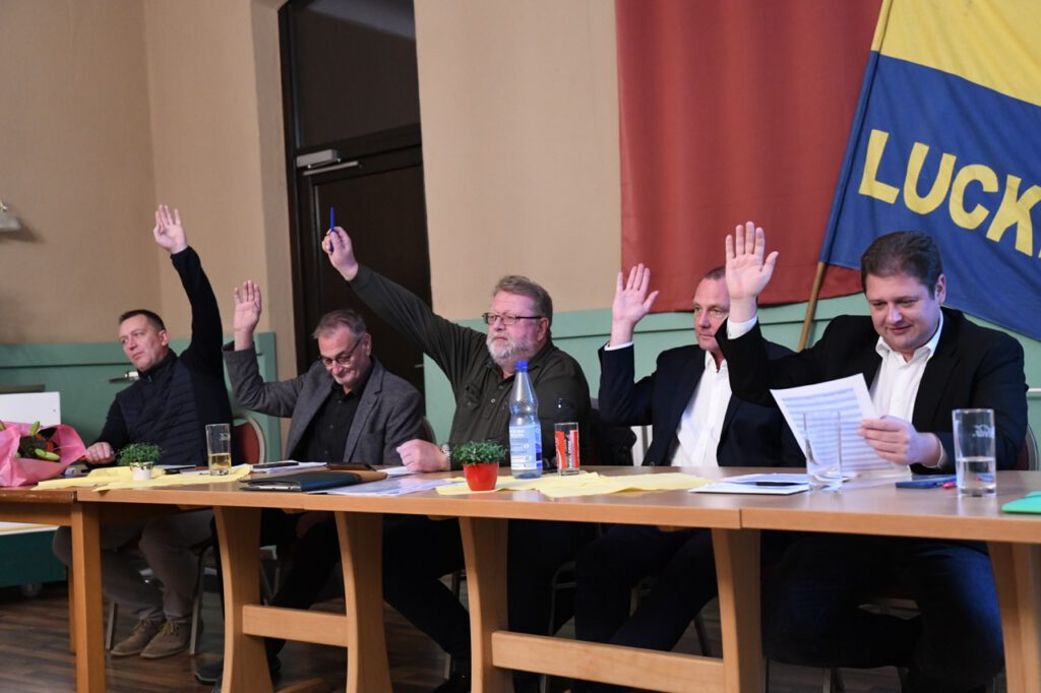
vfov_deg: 30.5
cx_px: 520
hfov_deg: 44.5
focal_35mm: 44
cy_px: 346
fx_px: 1272
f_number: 2.8
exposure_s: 1/125
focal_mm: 44
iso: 6400
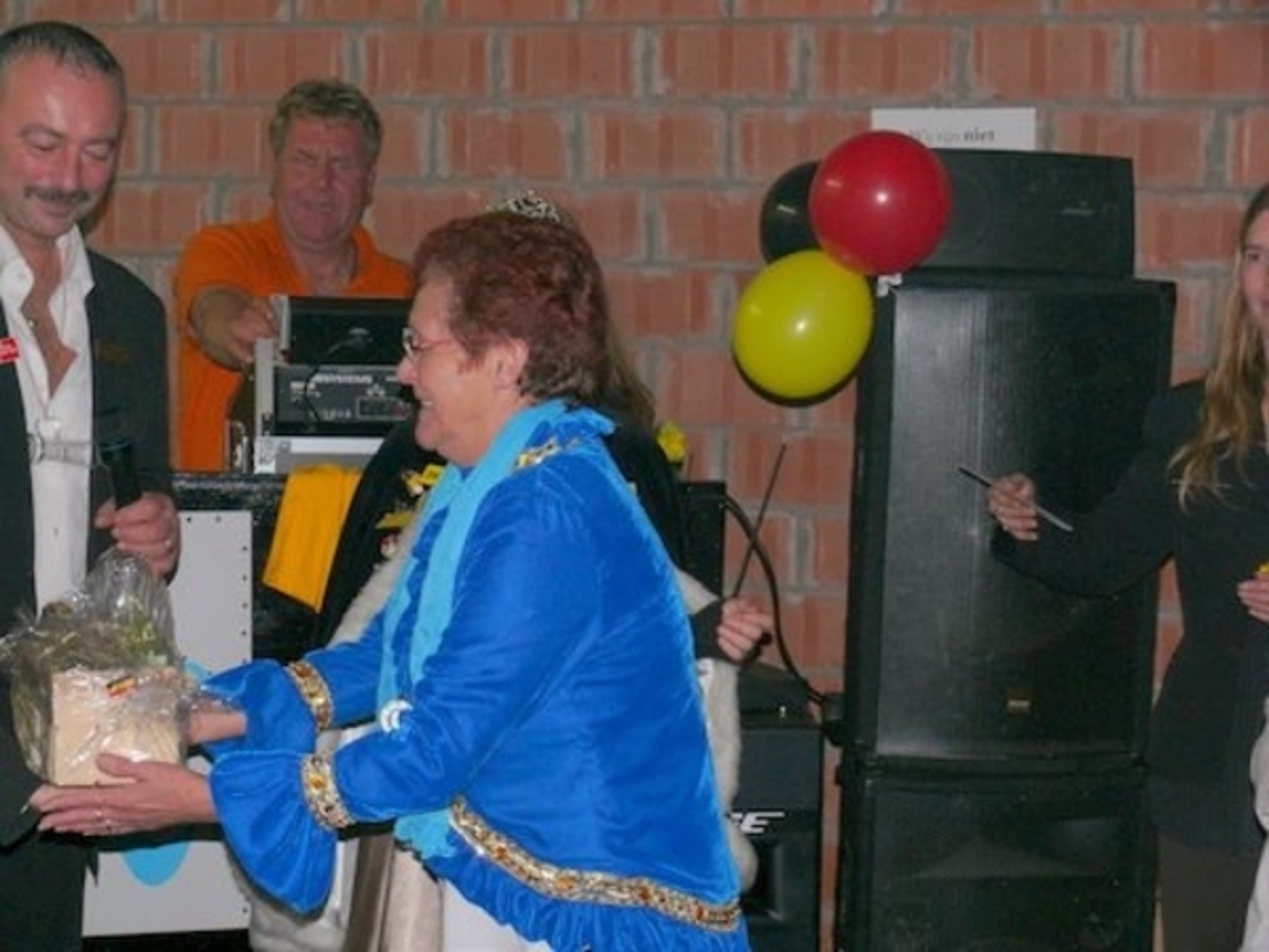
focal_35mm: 78
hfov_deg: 25.0
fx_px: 2859
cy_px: 476
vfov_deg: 18.9
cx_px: 634
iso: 100
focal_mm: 16.4
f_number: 5
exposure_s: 1/60
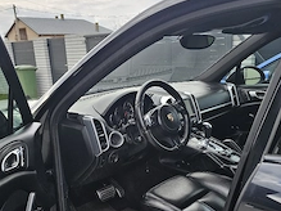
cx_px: 137
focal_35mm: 42
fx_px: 341
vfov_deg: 33.1
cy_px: 176
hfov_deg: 44.8
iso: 10
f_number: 1.7
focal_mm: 6.3
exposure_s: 1/167
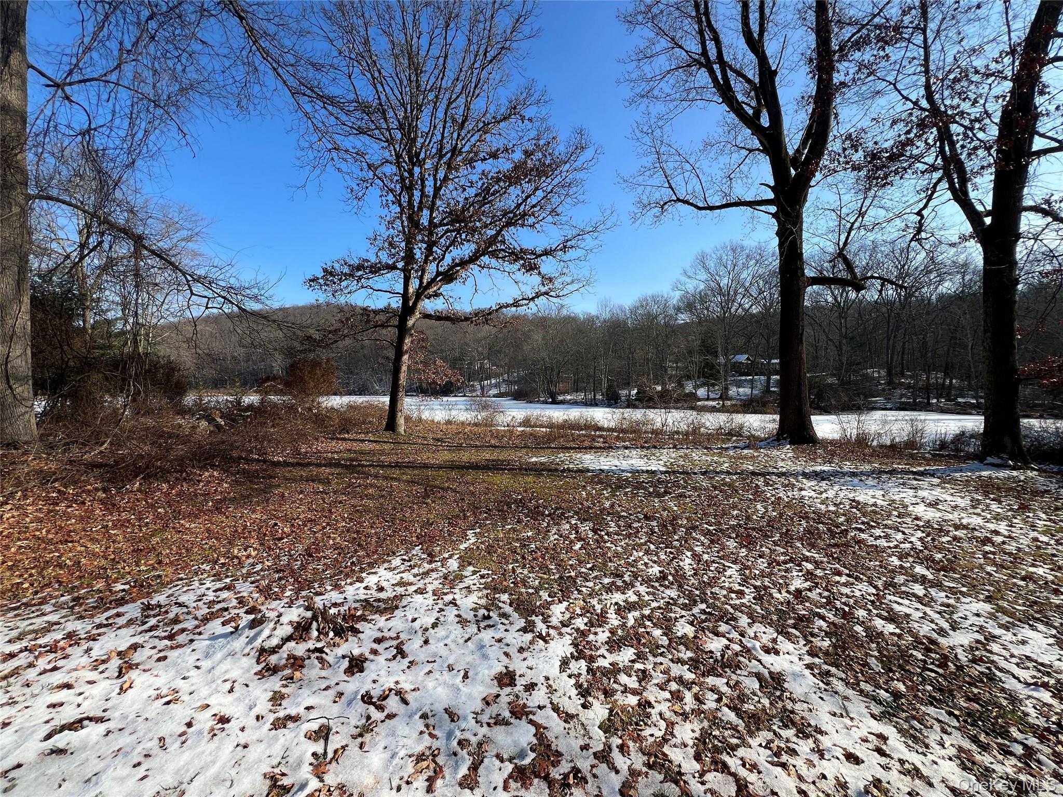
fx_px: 399
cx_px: 532
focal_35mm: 13
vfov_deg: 89.9
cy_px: 398
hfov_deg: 106.2
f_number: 1.8
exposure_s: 1/968
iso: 32
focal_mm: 1.57
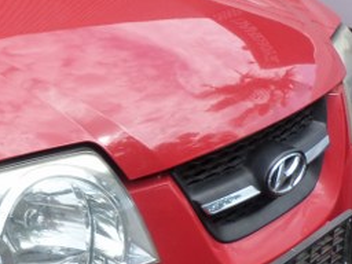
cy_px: 94
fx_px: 793
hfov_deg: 22.2
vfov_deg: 18.9
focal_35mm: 78
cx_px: -116
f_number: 4
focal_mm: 4.5
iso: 125
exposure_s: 1/250
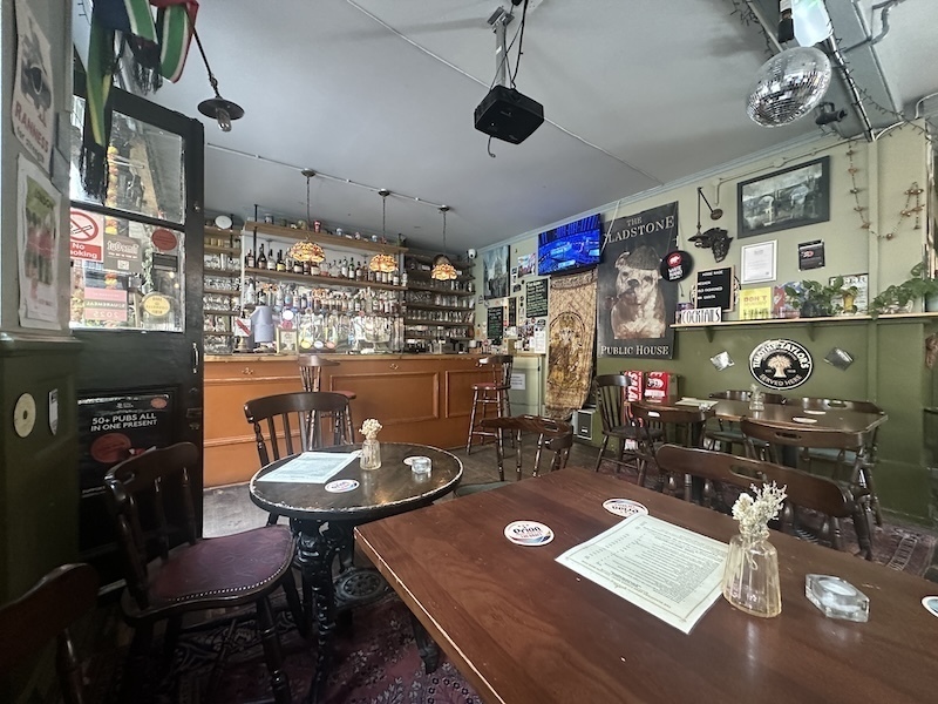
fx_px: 379
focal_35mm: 14
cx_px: 469
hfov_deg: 102.1
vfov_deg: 85.7
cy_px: 352
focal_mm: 2.22
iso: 640
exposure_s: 1/50
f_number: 2.2
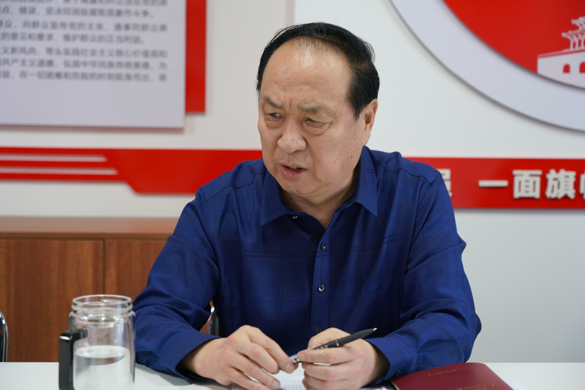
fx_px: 1089
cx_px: 292
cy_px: 195
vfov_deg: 20.3
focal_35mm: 67
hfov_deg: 30.1
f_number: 4
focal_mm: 67
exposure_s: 1/160
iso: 3200
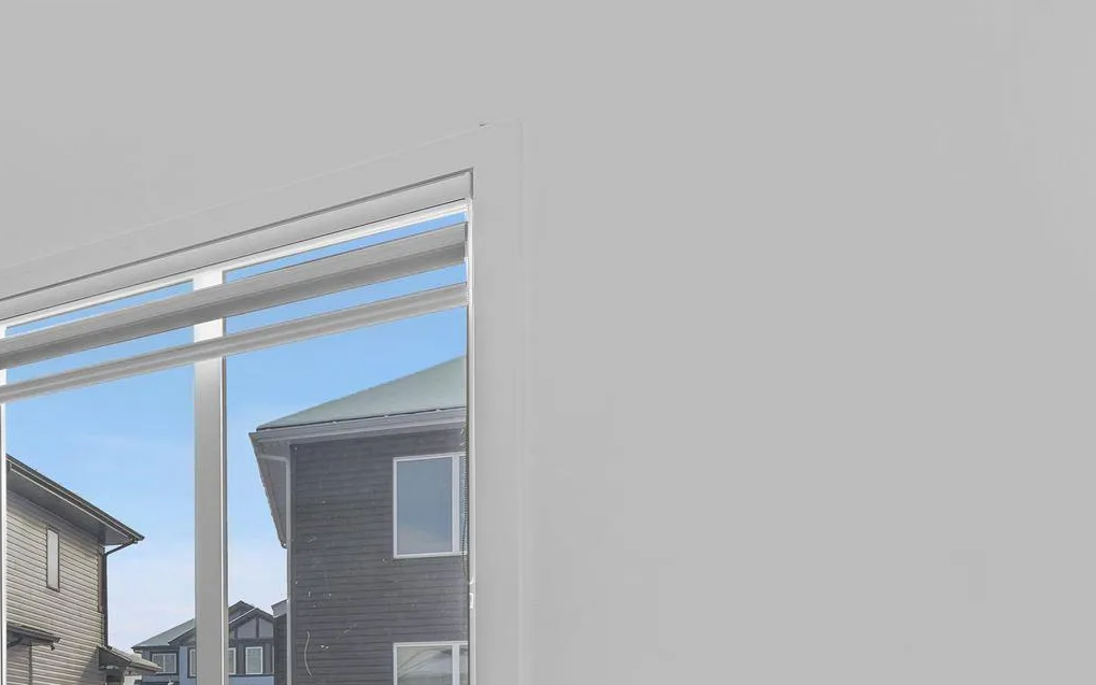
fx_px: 1284
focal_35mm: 43
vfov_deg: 27.5
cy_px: 738
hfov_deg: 33.0
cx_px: -357
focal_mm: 14
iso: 125
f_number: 9
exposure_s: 1/8
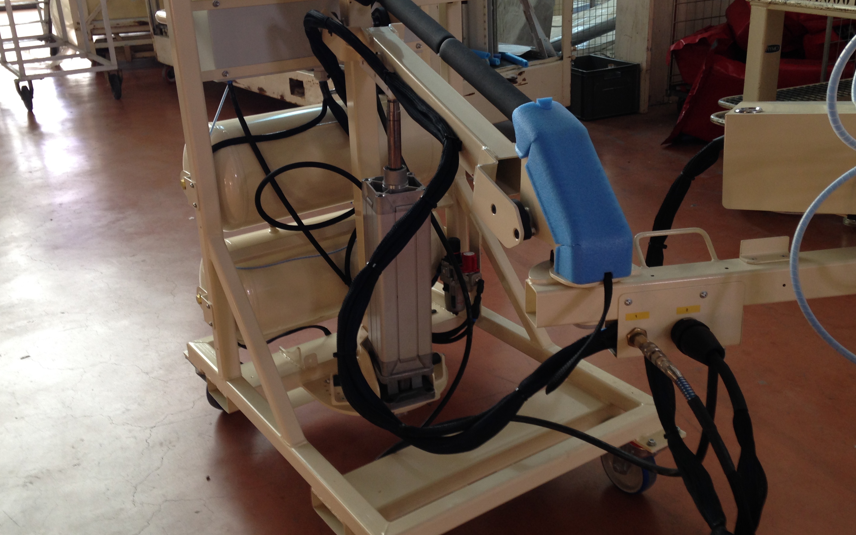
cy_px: 245
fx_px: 933
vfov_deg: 32.0
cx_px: 411
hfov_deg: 49.3
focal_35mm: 40
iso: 50
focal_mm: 4.12
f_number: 2.4
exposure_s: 1/20
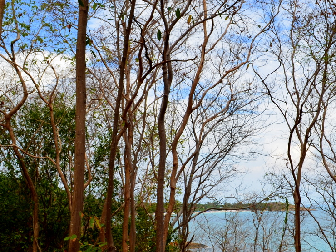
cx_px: 235
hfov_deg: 33.9
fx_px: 544
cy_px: 154
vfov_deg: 26.0
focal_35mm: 56
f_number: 11
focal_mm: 18
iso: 140
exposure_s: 1/125
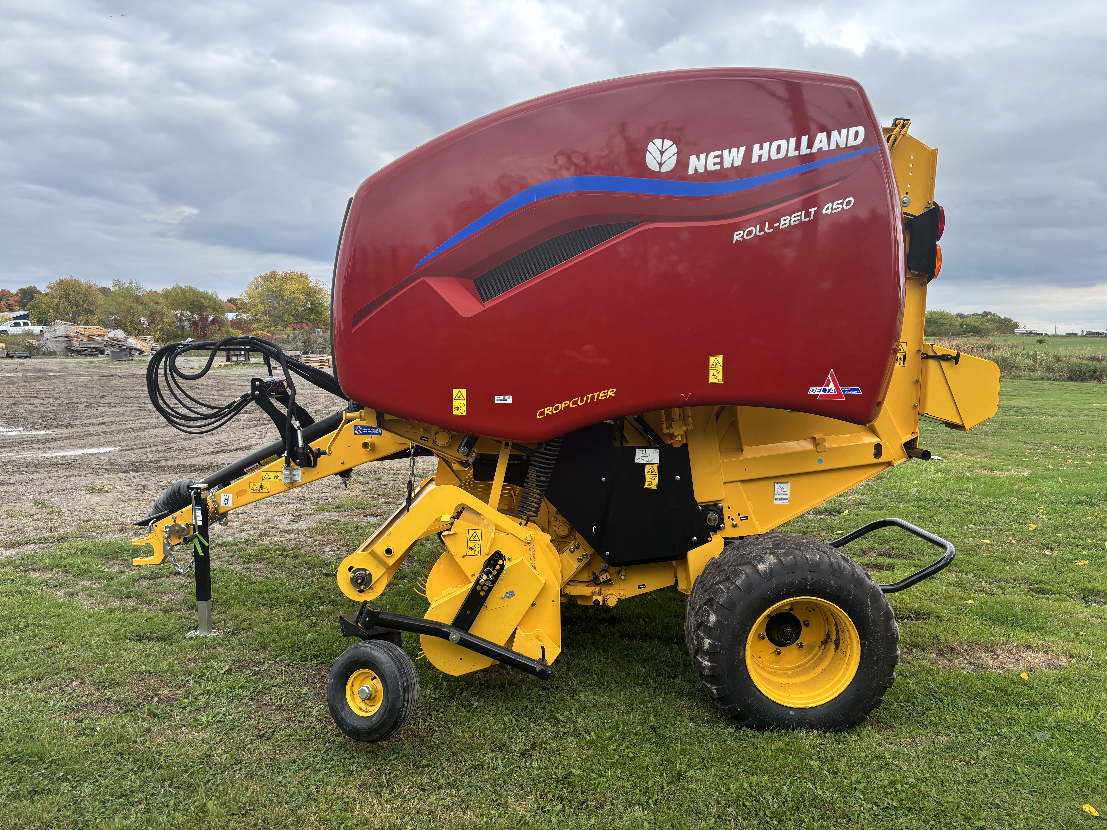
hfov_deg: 67.3
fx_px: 831
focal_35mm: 26
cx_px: 554
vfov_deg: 53.1
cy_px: 415
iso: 50
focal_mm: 5.96
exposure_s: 1/1058
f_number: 1.6
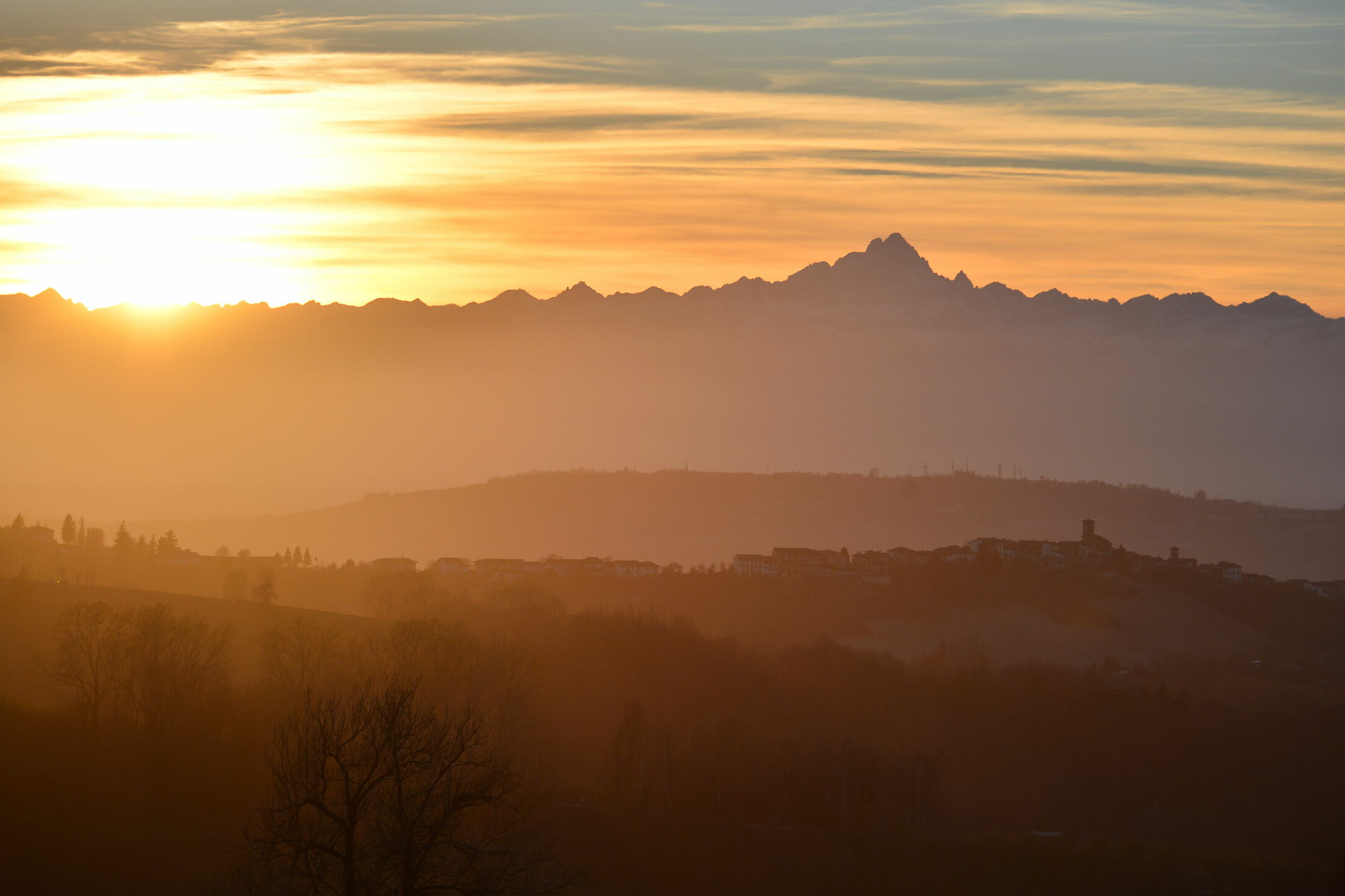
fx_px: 5529
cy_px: 473
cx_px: 691
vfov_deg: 9.3
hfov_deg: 13.9
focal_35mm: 148
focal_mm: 135
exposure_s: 1/1000
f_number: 5.6
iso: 200
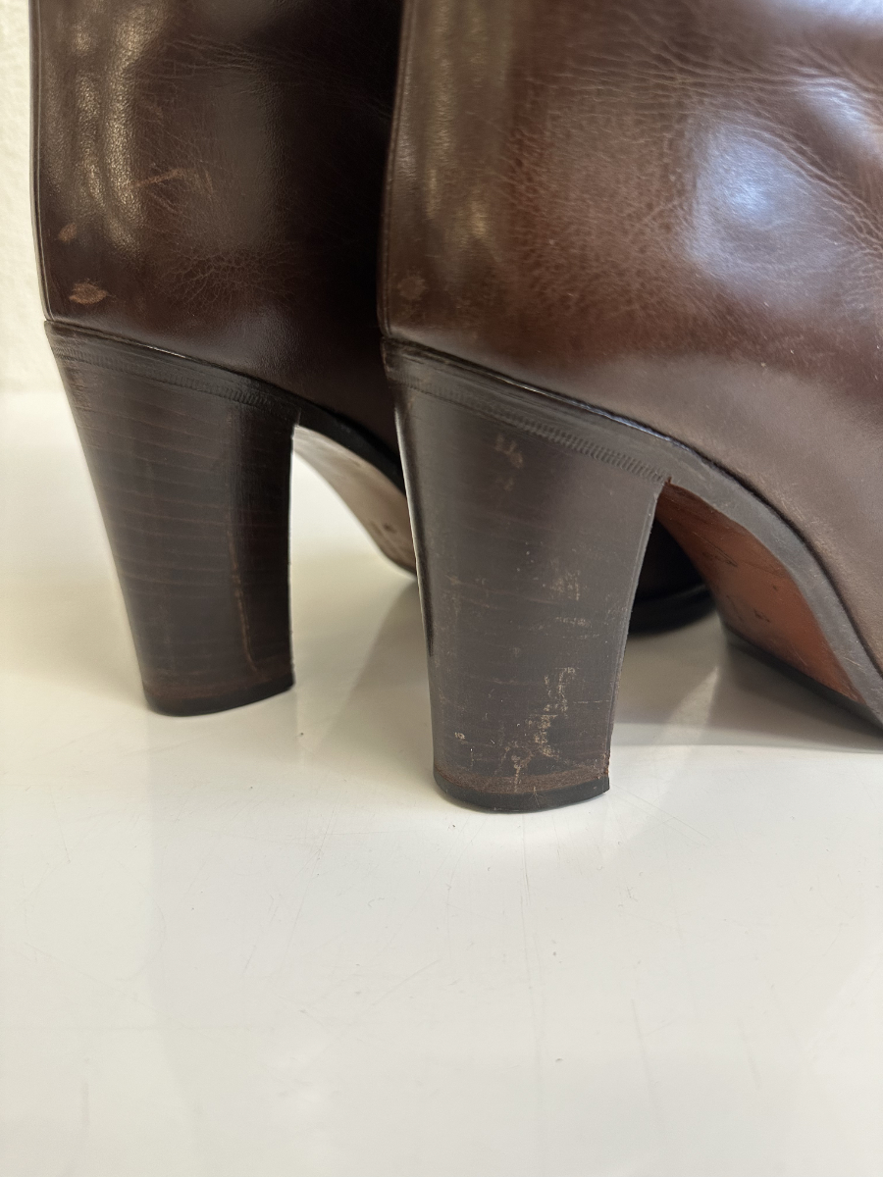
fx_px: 816
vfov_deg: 71.6
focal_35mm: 24
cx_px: 442
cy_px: 588
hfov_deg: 56.8
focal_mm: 6.9
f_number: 1.8
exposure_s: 1/100
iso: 200
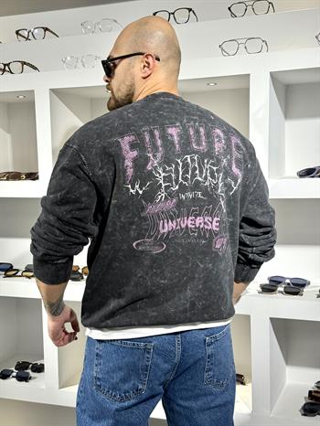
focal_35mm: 48
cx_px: 160
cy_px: 213
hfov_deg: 30.3
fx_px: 591
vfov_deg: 39.6
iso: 50
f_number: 1.78
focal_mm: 6.76
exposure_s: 1/100
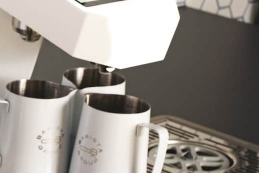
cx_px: -175
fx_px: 1374
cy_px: 125
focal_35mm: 191
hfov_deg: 10.3
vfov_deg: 7.2
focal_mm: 50
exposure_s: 1/13
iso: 400
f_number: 9
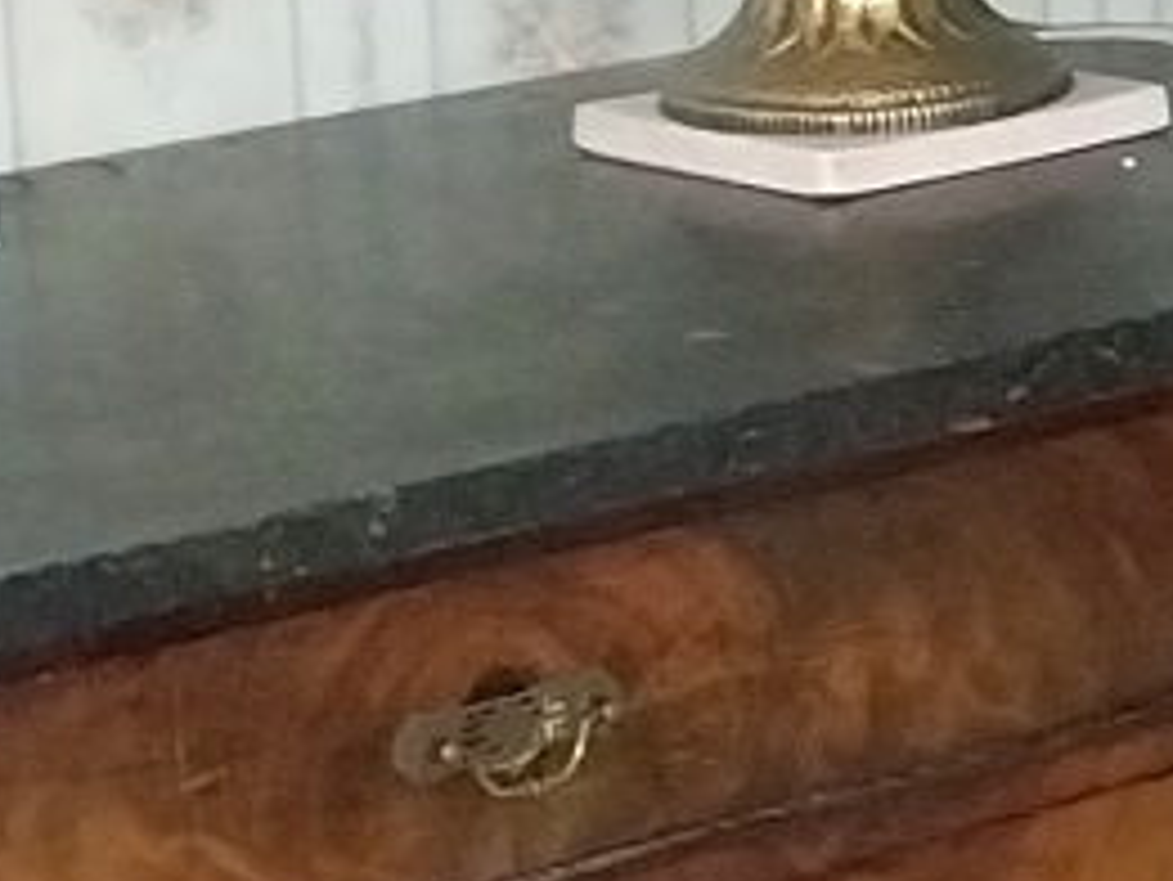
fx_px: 6475
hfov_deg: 9.8
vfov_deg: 7.8
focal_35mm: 191
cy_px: 153
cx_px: 2085
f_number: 1.8
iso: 800
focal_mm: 4
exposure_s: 1/25
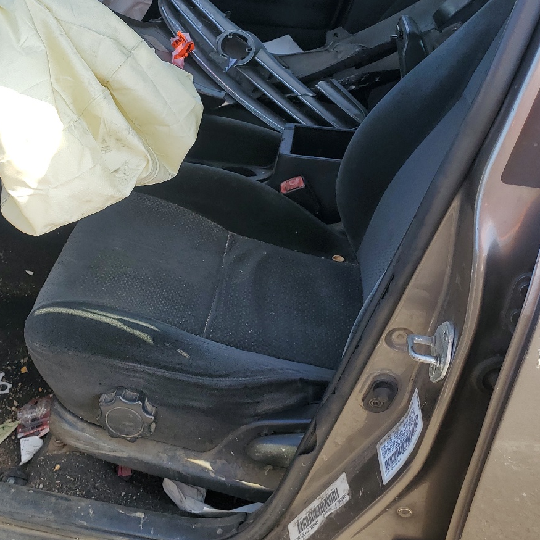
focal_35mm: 42
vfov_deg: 39.6
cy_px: 182
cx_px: 160
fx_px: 741
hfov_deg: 39.3
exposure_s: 1/526
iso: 50
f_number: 1.5
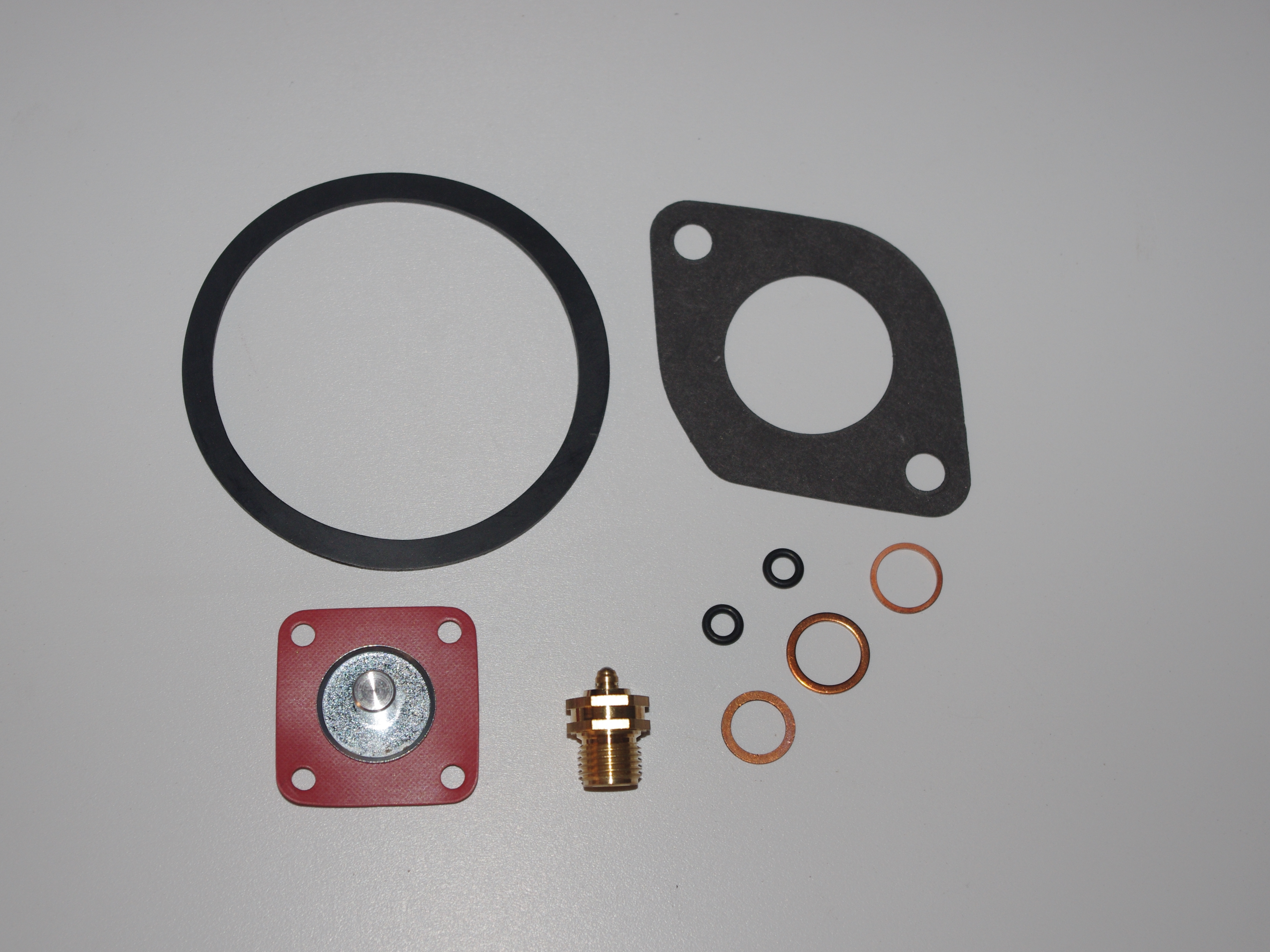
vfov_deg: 22.3
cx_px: 591
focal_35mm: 66
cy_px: 471
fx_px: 2421
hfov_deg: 29.4
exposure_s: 1/30
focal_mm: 40
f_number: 7.1
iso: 400
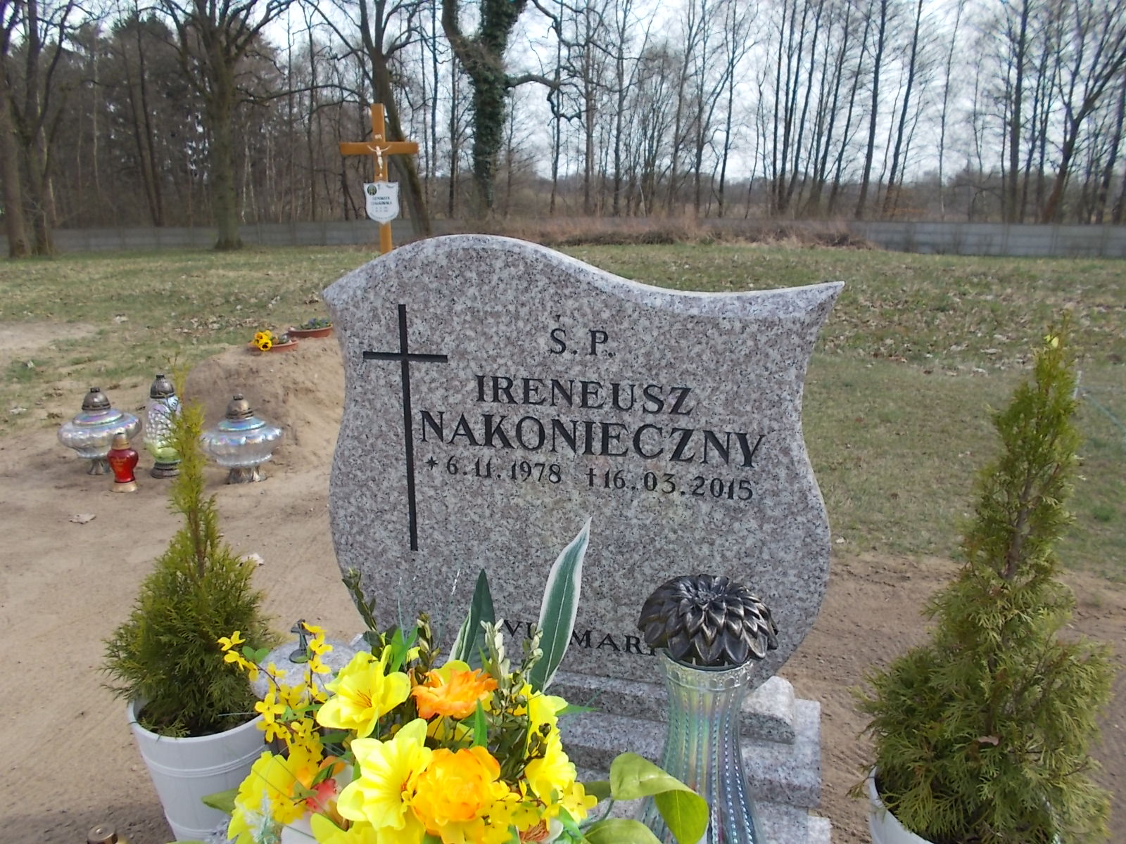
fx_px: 846
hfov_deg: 67.3
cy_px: 422
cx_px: 563
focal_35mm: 26
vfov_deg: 53.1
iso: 80
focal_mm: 4.6
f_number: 3.2
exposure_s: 1/320
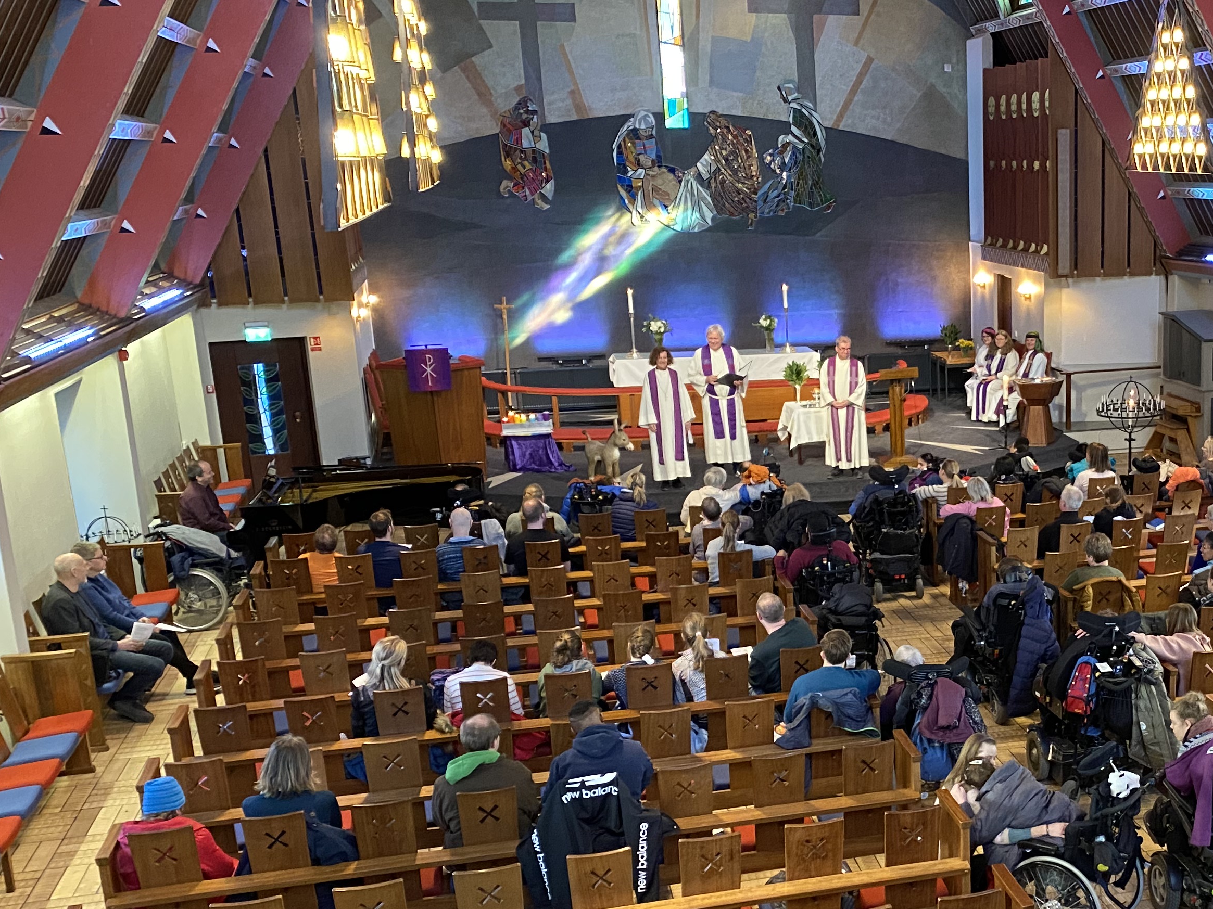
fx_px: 1577
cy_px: 636
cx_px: 998
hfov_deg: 40.1
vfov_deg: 31.8
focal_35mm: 45
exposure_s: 1/50
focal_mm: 4.25
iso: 500
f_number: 1.8
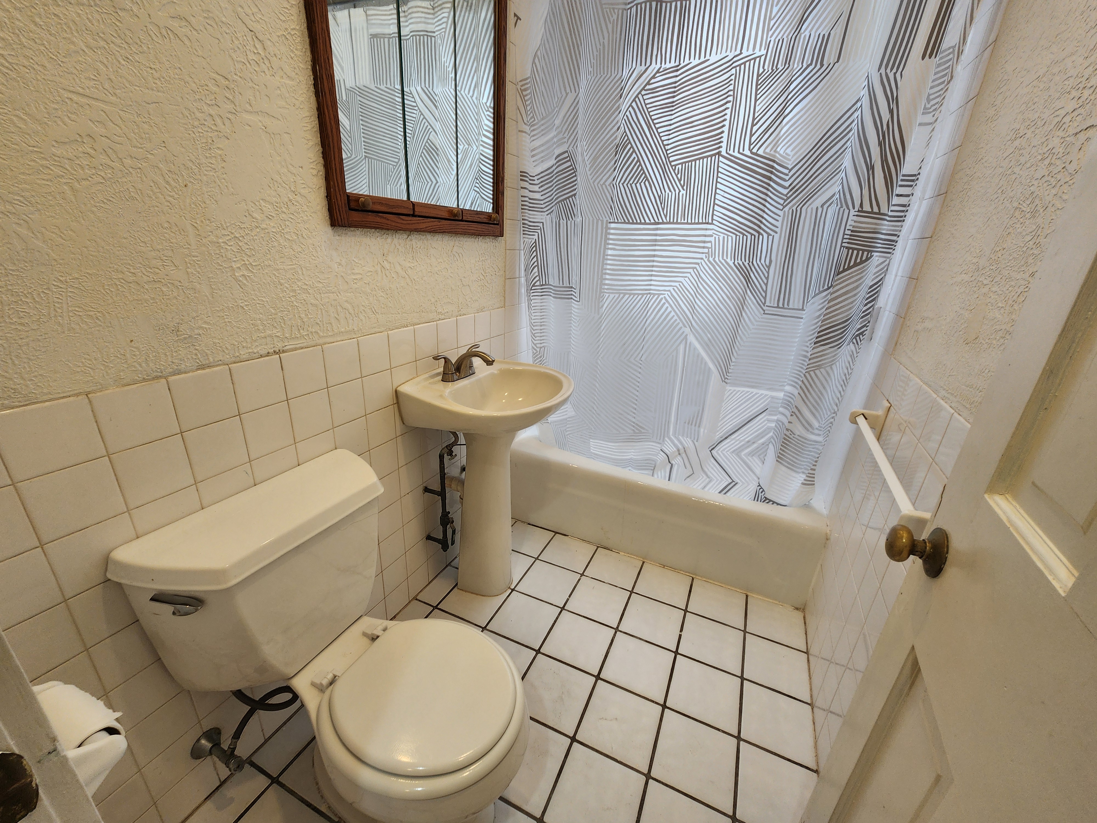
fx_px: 412
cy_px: 412
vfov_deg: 89.9
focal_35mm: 13
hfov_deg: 106.2
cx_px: 548
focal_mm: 2.2
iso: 125
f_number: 2.2
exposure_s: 1/60
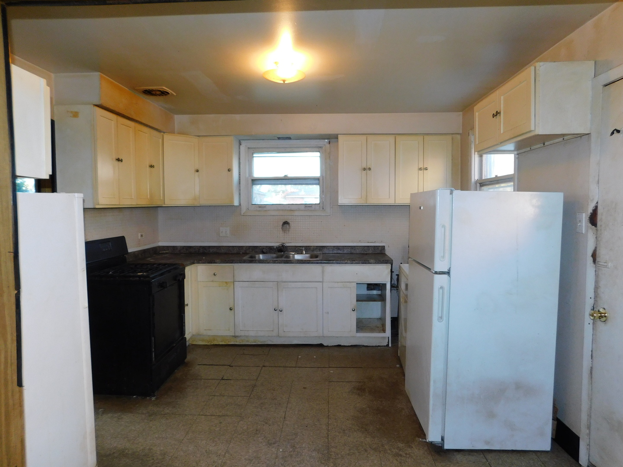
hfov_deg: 73.9
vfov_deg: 58.9
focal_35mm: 23
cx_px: 312
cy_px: 234
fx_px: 414
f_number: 3
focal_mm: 4
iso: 200
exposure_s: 1/30
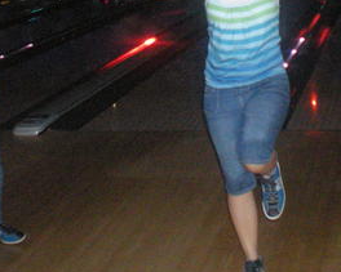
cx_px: 217
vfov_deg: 16.7
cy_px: -3
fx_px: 908
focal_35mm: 90
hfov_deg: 21.2
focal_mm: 6.3
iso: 640
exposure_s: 1/60
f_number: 3.1
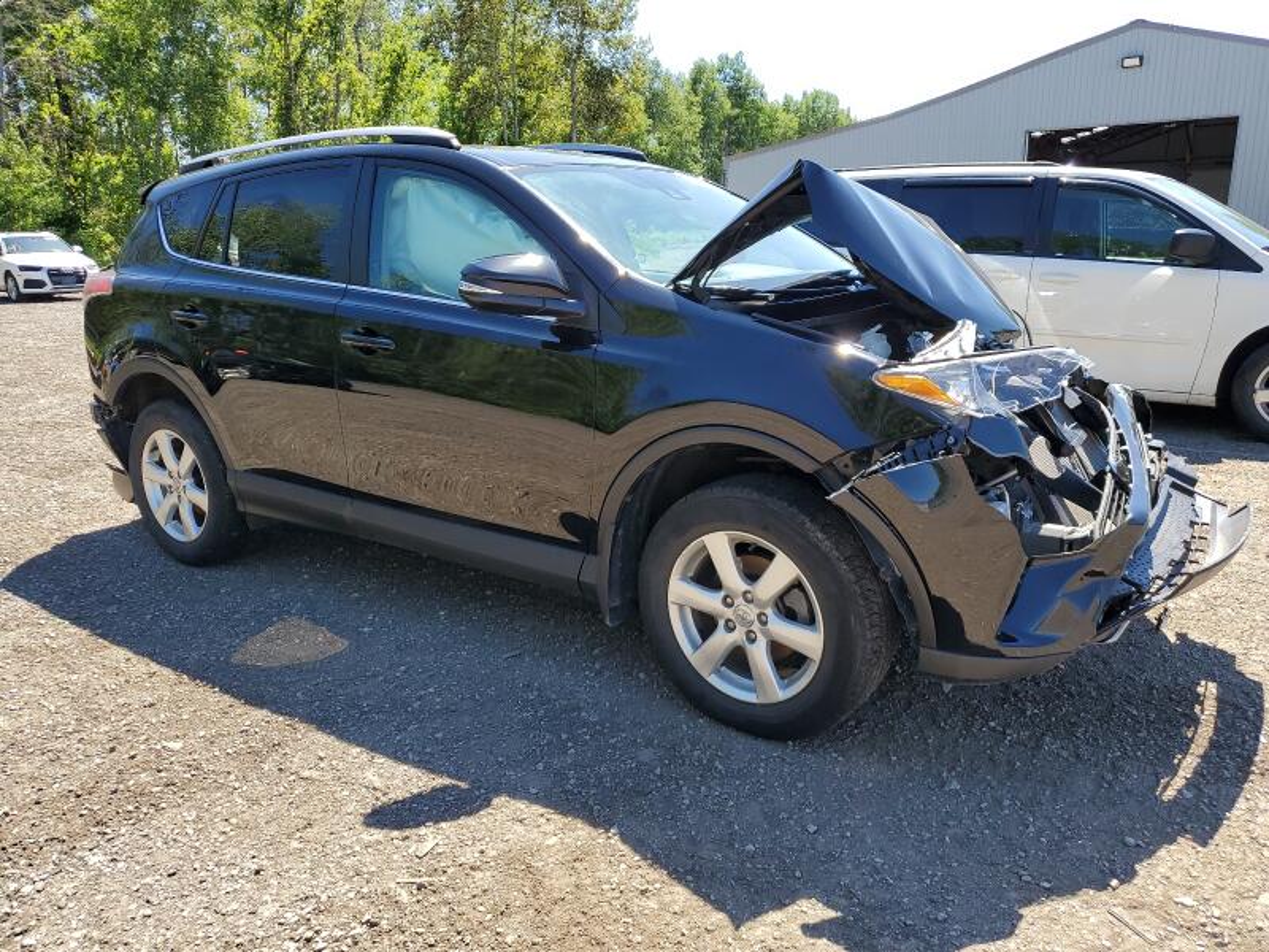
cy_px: 476
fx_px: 953
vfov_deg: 53.1
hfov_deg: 67.3
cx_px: 634
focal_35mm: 26
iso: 50
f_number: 1.5
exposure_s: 1/909
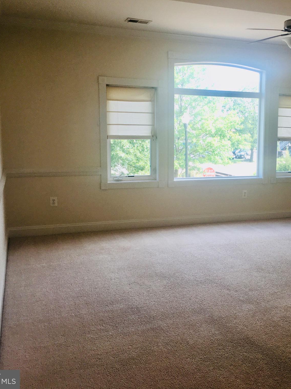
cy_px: 195
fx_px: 437
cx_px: 217
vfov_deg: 47.9
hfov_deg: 36.0
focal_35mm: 39
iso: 25
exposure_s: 1/120
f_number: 2.2
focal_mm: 4.15
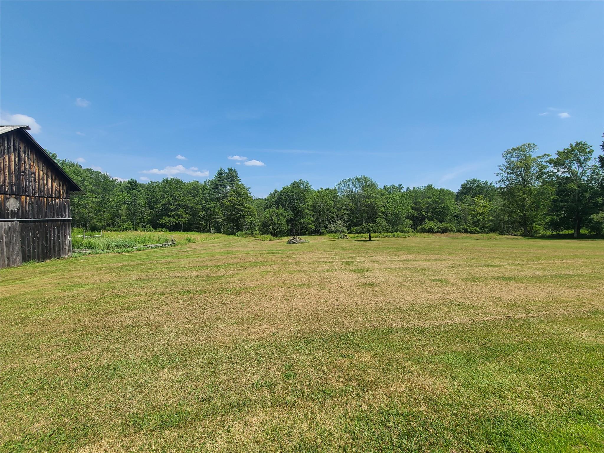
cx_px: 302
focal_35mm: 13
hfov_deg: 106.2
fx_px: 227
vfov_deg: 89.9
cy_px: 226
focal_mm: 2.2
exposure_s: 1/1819
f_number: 2.2
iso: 50
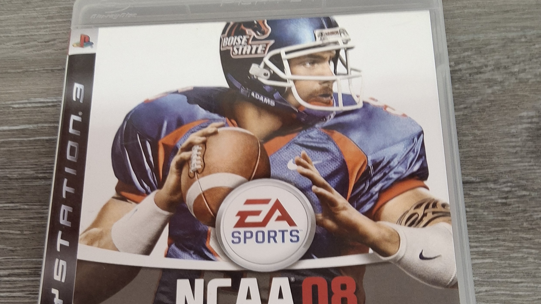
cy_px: 240
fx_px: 531
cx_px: 275
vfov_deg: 31.2
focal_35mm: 37
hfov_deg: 54.0
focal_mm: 3.08
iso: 200
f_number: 2
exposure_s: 1/60.2
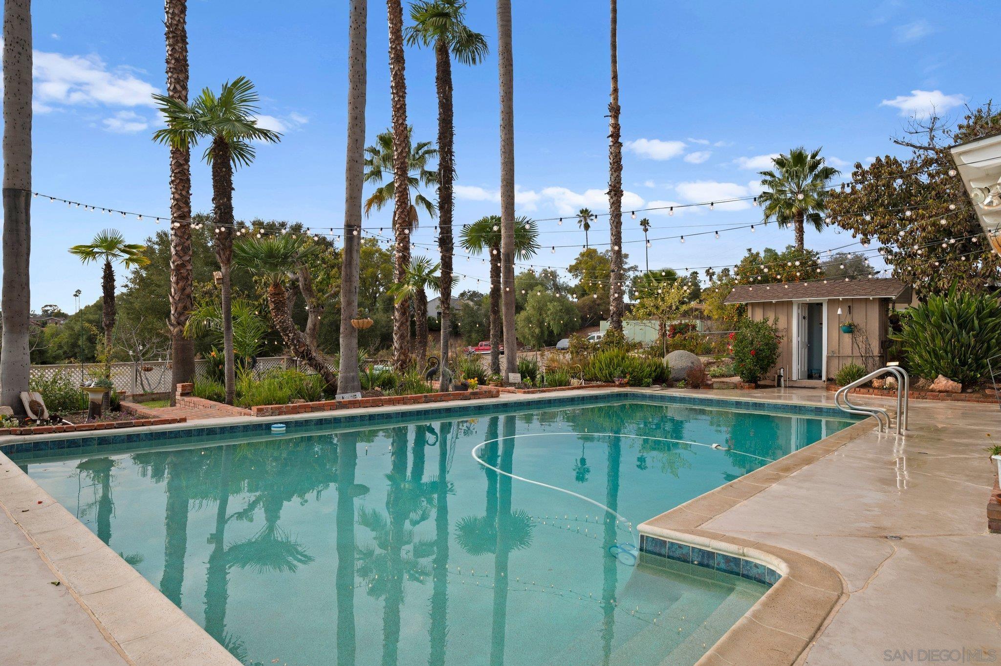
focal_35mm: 22
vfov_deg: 58.3
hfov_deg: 79.9
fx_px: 597
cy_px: 333
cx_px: 500
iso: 400
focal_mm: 21.5
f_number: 8
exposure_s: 1/320
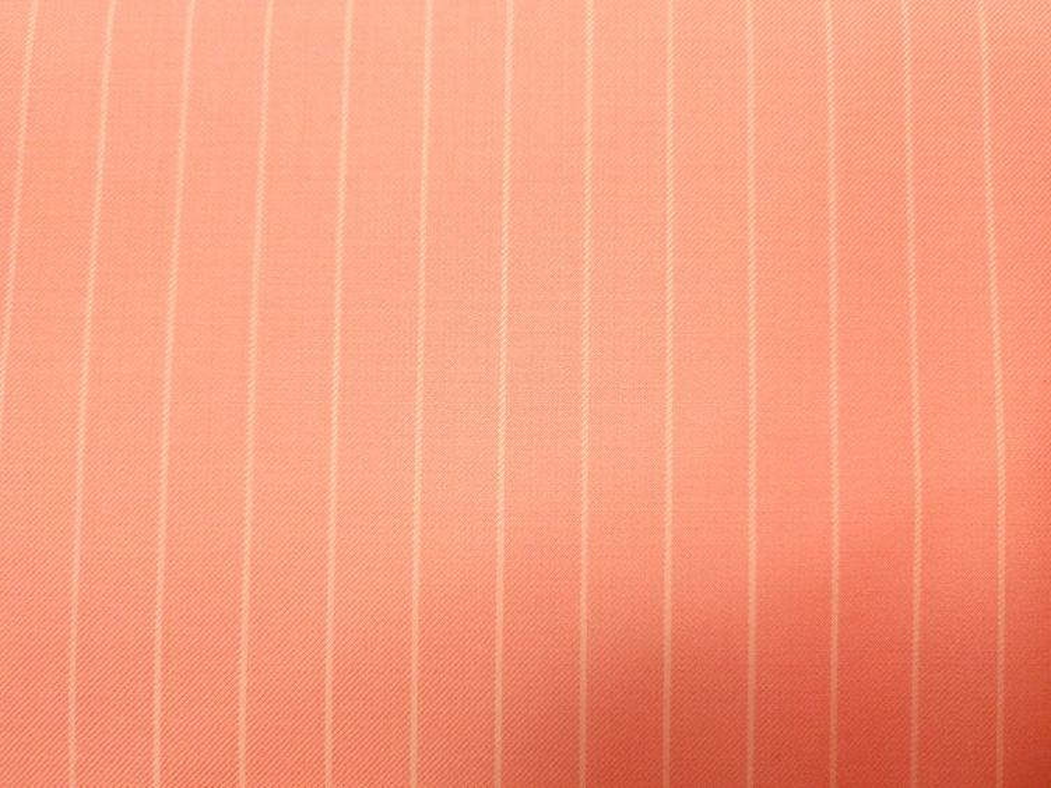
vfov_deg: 56.8
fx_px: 729
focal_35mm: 24
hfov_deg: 71.6
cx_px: 526
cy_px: 394
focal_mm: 5
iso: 400
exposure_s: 1/180
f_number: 1.8
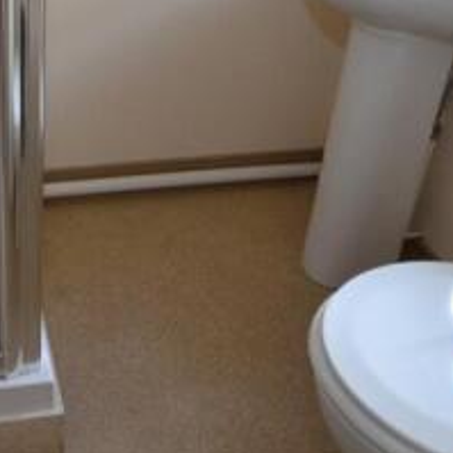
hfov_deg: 37.0
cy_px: 53
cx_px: 31
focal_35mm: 42
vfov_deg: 37.6
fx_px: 622
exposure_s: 1/60
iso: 720
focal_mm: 10
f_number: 4
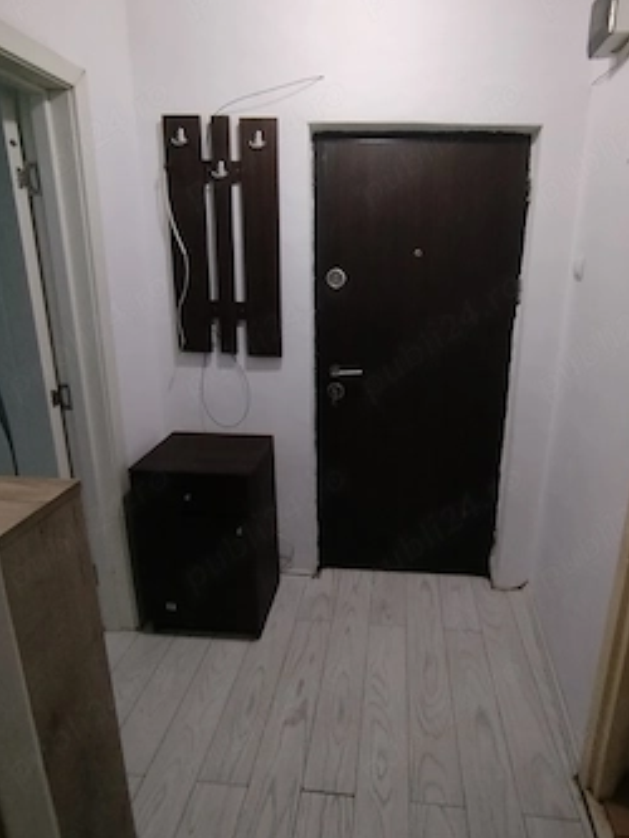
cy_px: 377
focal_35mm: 18
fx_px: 436
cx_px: 352
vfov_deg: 87.5
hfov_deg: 71.4
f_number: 2.2
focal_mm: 1.65
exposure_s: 1/20
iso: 200
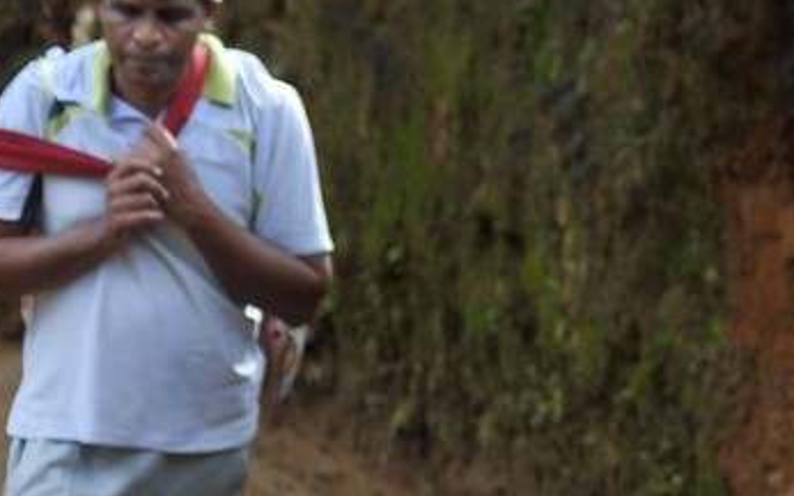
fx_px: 5906
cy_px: 434
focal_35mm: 273
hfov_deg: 7.3
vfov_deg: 4.8
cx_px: -1007
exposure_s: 1/200
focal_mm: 58
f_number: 5
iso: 200
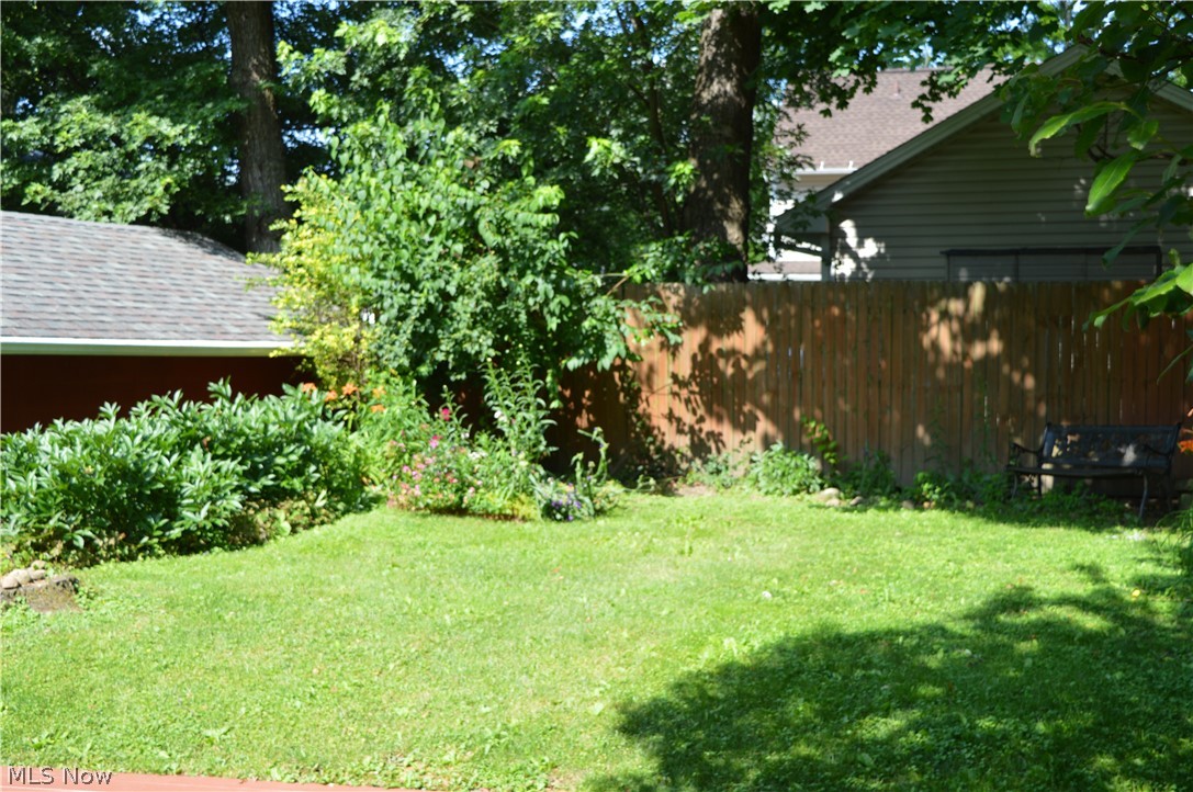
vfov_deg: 28.0
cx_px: 596
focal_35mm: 48
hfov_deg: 41.2
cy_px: 396
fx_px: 1589
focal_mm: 32
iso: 100
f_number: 6.3
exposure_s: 1/160
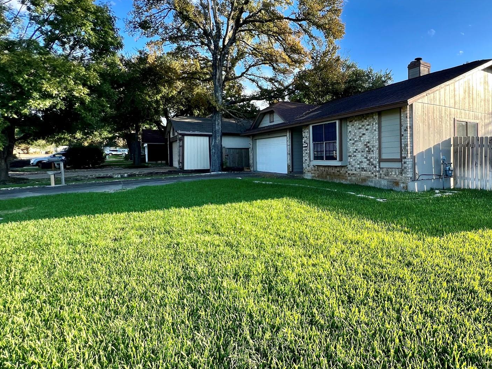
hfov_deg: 79.8
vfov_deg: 68.4
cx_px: 353
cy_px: 160
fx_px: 270
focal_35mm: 19
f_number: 1.8
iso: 32
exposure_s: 1/430
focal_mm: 1.57
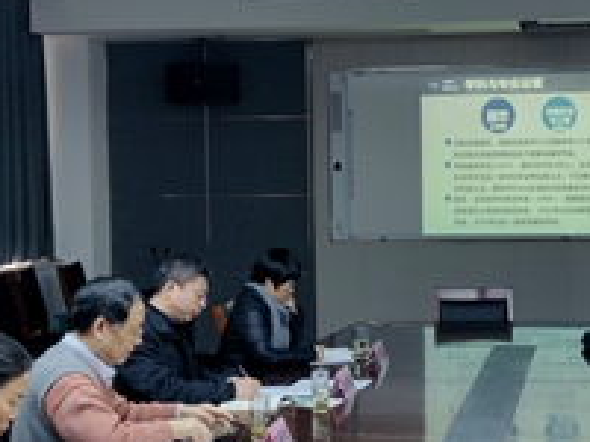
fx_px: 1278
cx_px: 407
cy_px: 227
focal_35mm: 75
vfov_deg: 19.6
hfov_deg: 25.8
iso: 125
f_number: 1.7
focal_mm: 4.25
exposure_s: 1/50
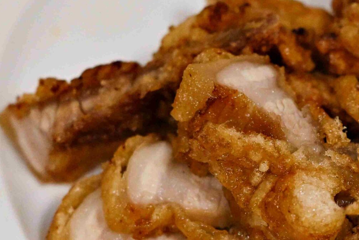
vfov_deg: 7.2
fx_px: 1895
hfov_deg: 10.7
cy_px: 164
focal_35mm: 190
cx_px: 370
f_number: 3.2
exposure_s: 1/200
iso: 3200
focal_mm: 50
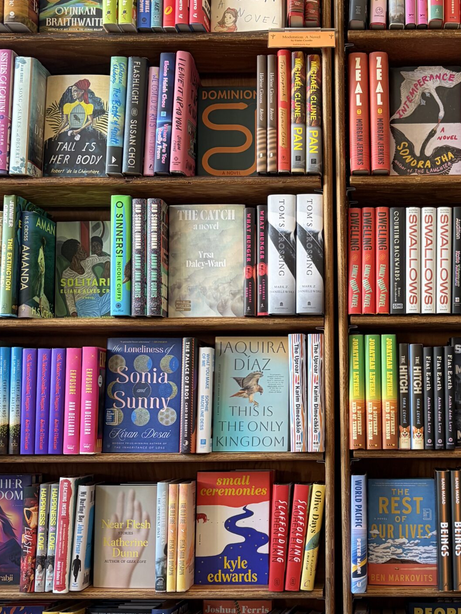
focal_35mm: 47
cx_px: 376
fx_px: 835
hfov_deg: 30.1
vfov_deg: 40.3
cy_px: 359
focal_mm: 5.96
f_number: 1.6
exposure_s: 1/82
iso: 125
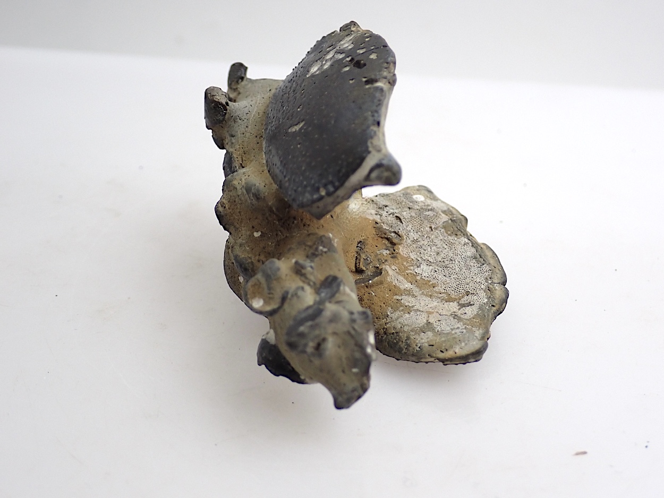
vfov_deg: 23.7
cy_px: 249
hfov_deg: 31.2
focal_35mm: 62
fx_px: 1190
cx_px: 332
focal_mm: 11.09
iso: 200
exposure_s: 1/60
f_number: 3.6
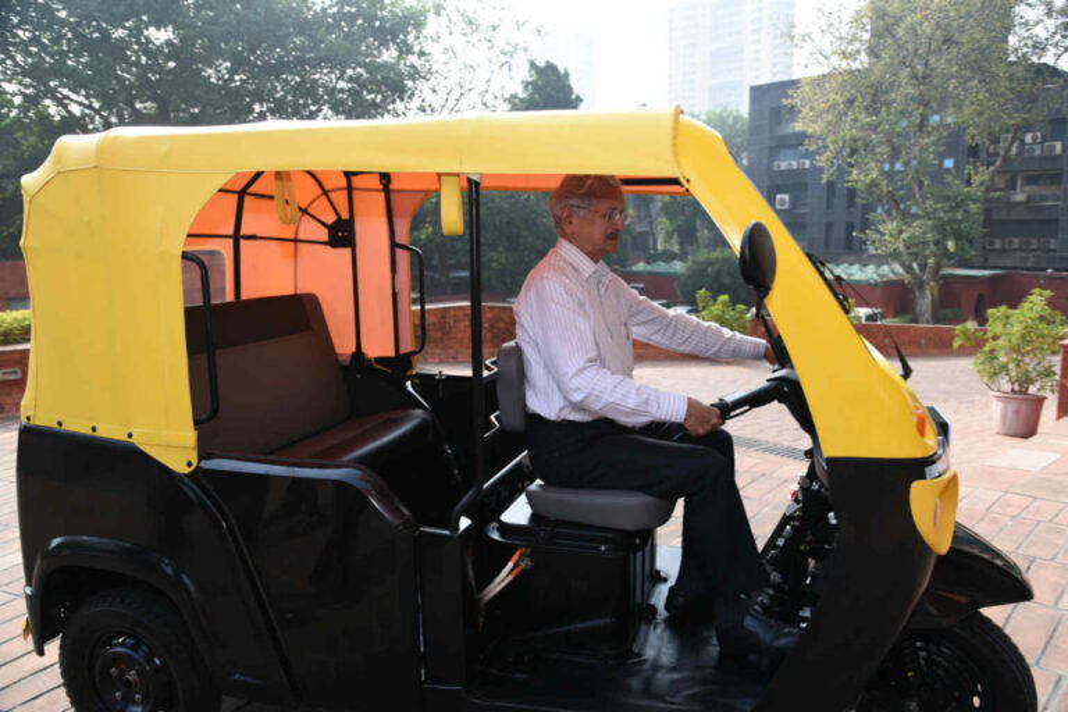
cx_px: 534
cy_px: 356
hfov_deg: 67.4
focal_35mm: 27
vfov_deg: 47.9
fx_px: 801
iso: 100
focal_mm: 27
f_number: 5.6
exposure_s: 1/160
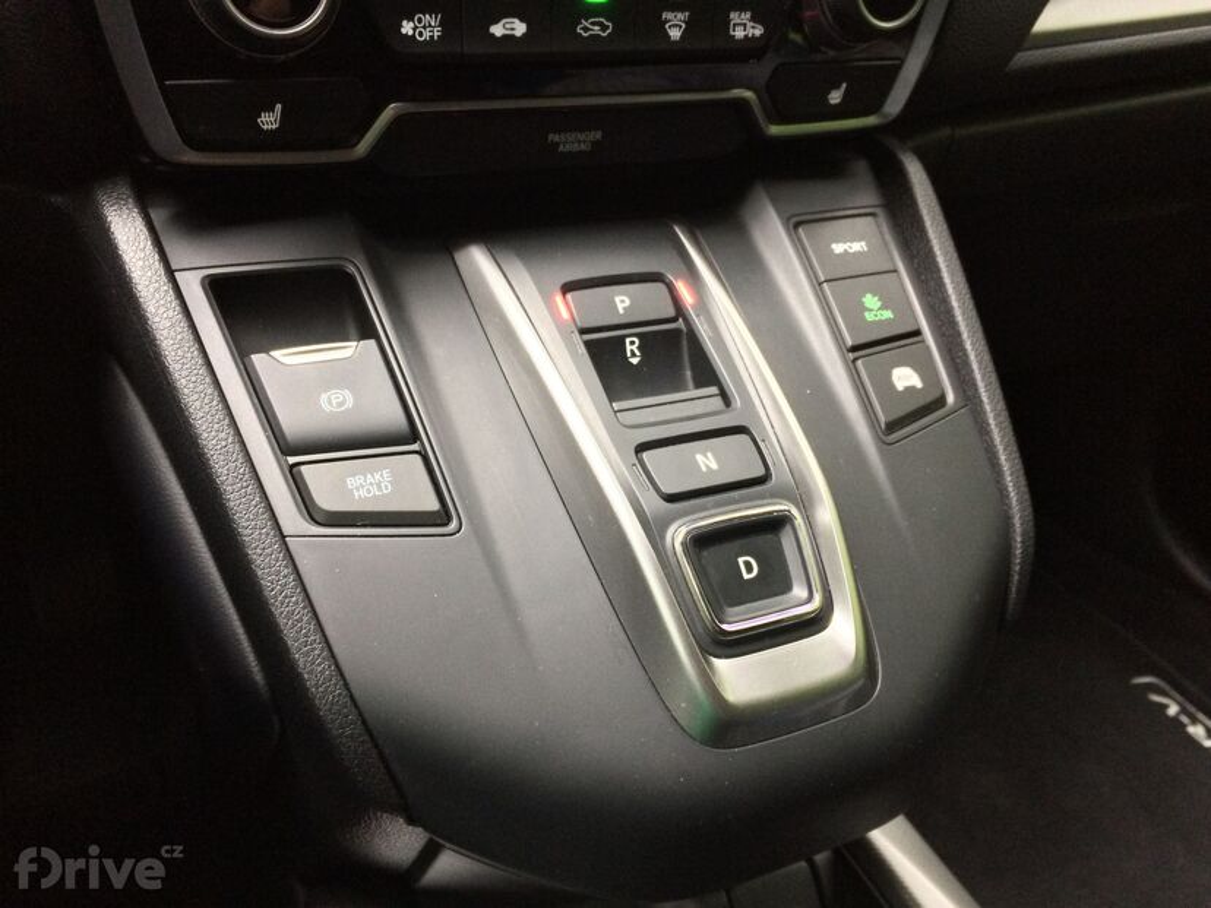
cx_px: 606
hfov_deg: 61.7
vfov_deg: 48.2
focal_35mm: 29
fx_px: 1015
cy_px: 454
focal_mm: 4.15
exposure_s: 1/20
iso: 320
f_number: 2.2
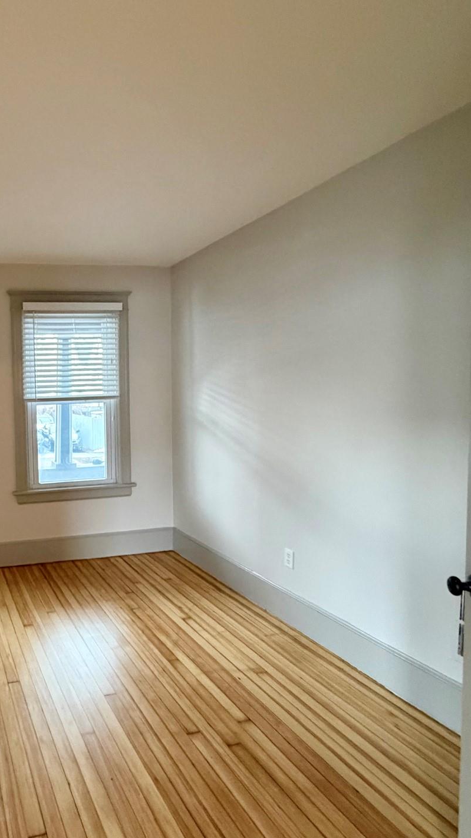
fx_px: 488
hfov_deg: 46.4
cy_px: 425
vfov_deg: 81.2
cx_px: 46
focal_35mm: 22
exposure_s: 1/60
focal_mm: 2.22
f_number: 2.2
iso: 500
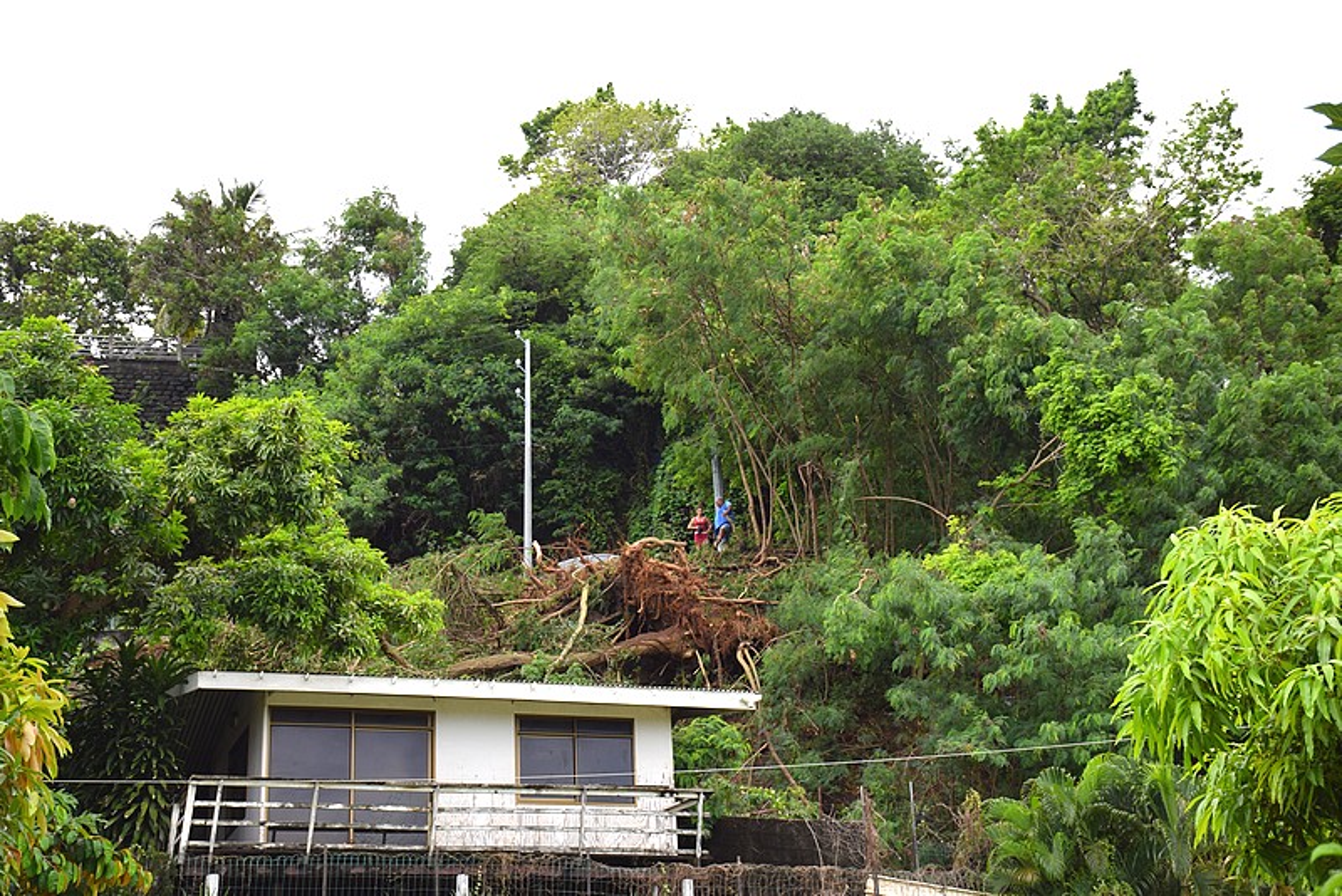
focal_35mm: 60
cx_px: 671
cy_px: 448
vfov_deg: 22.6
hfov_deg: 33.4
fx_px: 2237
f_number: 6.3
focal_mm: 40
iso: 100
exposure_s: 1/160
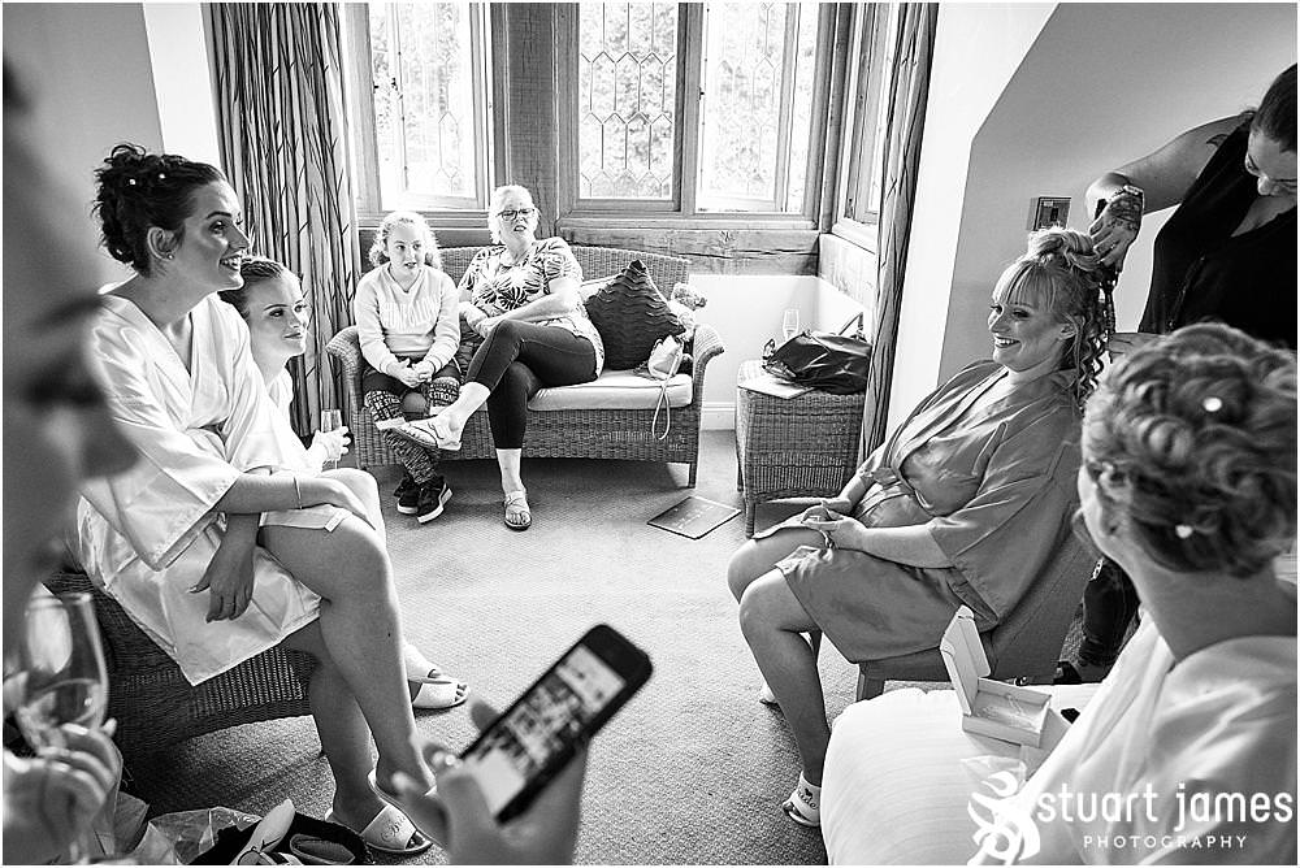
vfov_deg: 53.2
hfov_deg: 73.7
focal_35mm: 24
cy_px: 434
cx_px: 650
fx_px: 867
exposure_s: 1/200
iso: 1600
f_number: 2.8
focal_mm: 16
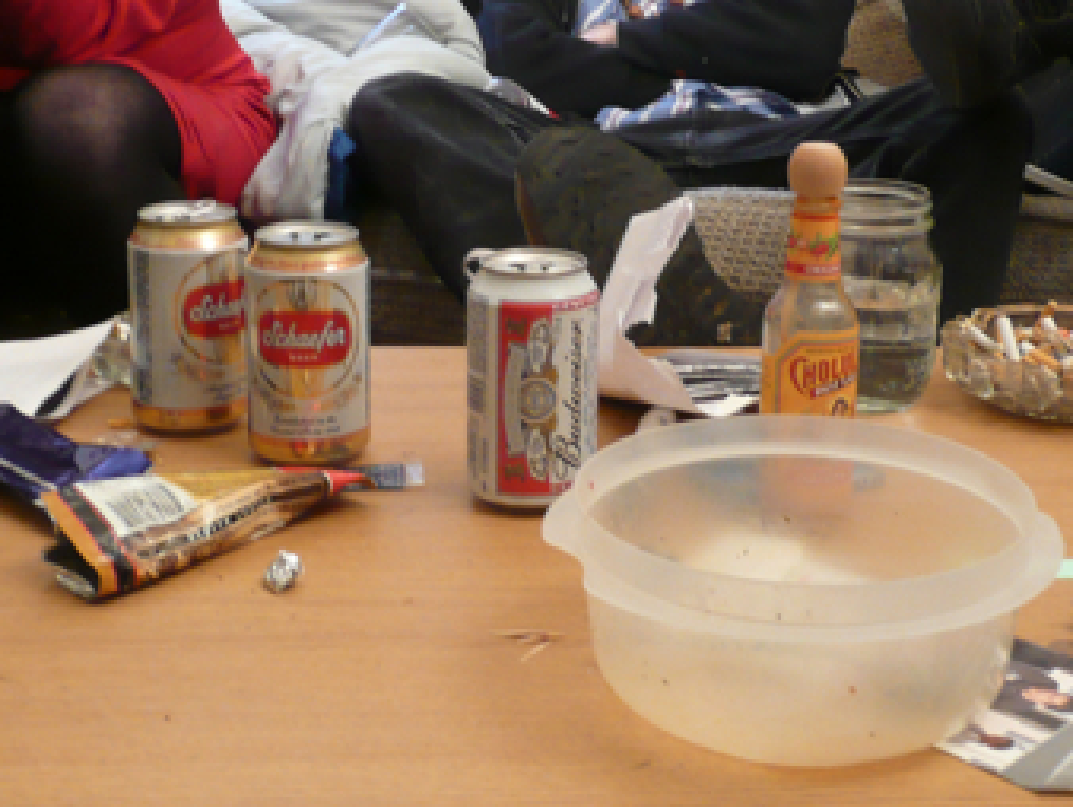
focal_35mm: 53
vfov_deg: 26.9
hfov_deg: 36.1
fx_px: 1644
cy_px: 130
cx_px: 619
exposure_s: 1/8
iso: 200
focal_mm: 4.6
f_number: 3.3
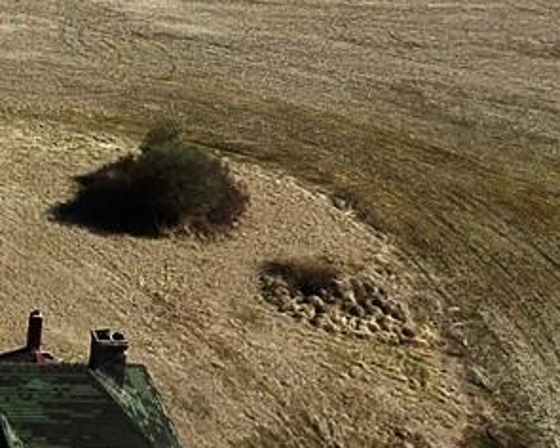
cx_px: -182
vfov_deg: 16.8
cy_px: -80
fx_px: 1458
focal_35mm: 88
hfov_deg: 19.8
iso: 100
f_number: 2.2
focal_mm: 4.73
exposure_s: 1/3185
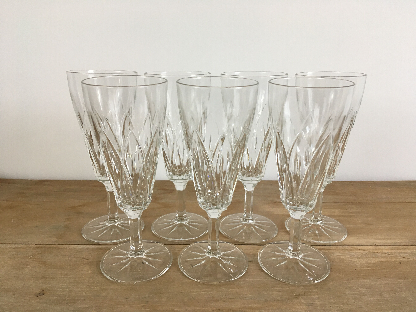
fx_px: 349
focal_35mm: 29
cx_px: 208
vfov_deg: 48.2
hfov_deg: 61.7
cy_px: 156
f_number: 2.2
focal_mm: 4.15
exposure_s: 1/33
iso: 40
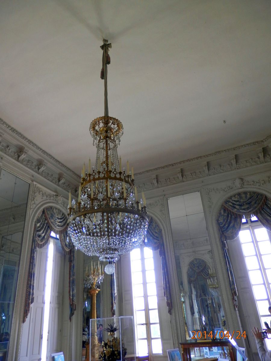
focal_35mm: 25
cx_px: 136
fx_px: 261
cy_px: 180
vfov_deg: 69.4
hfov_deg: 54.9
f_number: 3
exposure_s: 1/30
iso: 80
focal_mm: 4.5
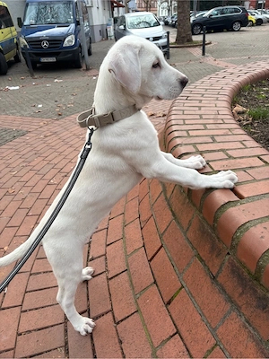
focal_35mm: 26
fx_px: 269
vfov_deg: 67.3
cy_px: 180
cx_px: 134
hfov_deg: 53.1
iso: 50
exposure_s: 1/373
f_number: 1.6
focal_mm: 5.96
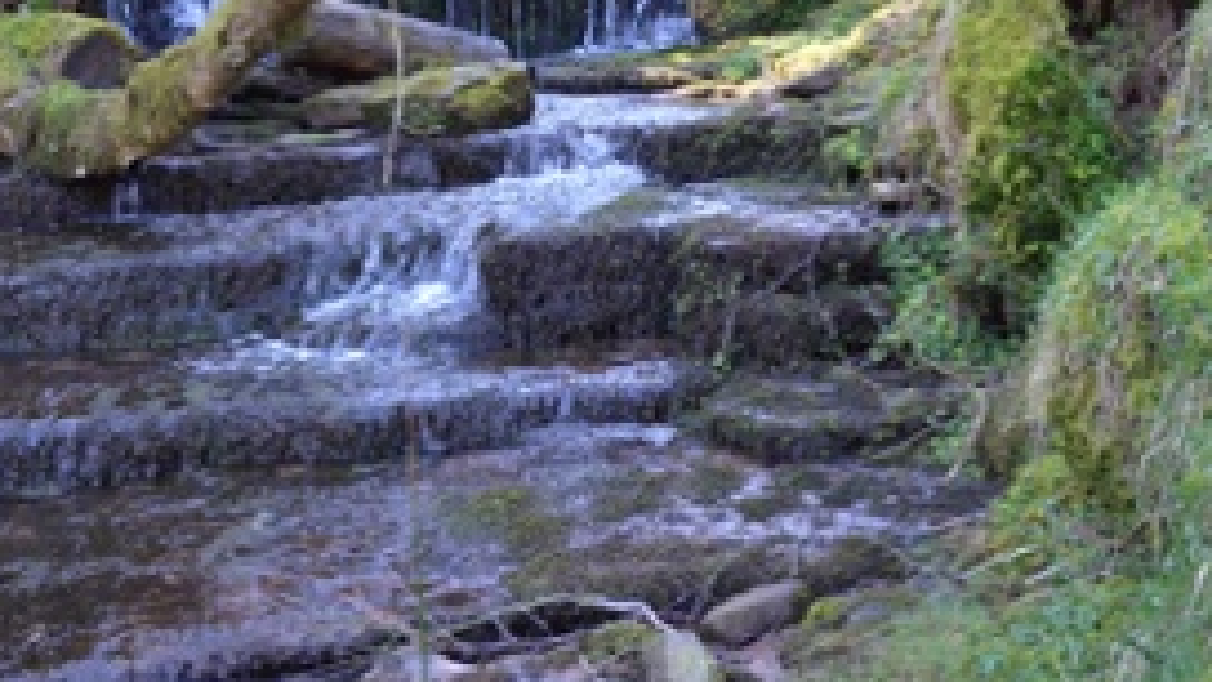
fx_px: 1633
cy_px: -62
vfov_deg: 22.3
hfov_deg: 40.7
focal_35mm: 51
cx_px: 610
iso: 400
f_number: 4.5
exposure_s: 1/80
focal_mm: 21
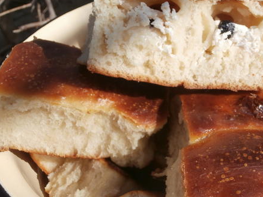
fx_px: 395
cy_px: 102
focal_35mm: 52
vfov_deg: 28.1
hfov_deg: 36.5
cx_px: 169
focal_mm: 6.67
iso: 100
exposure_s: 1/1000
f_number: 3.9
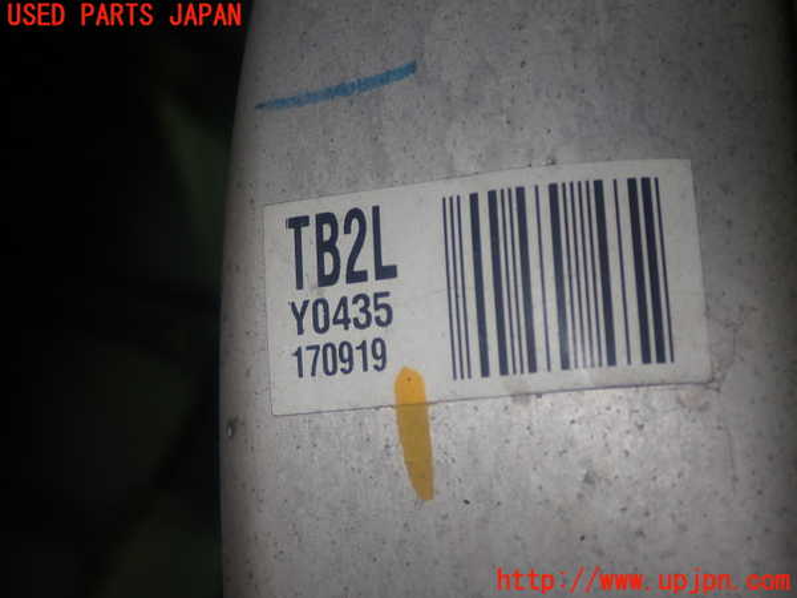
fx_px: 1243
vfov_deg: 27.0
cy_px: 299
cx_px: 398
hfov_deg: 35.5
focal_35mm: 54
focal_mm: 9.65
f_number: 10
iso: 200
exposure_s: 1/50
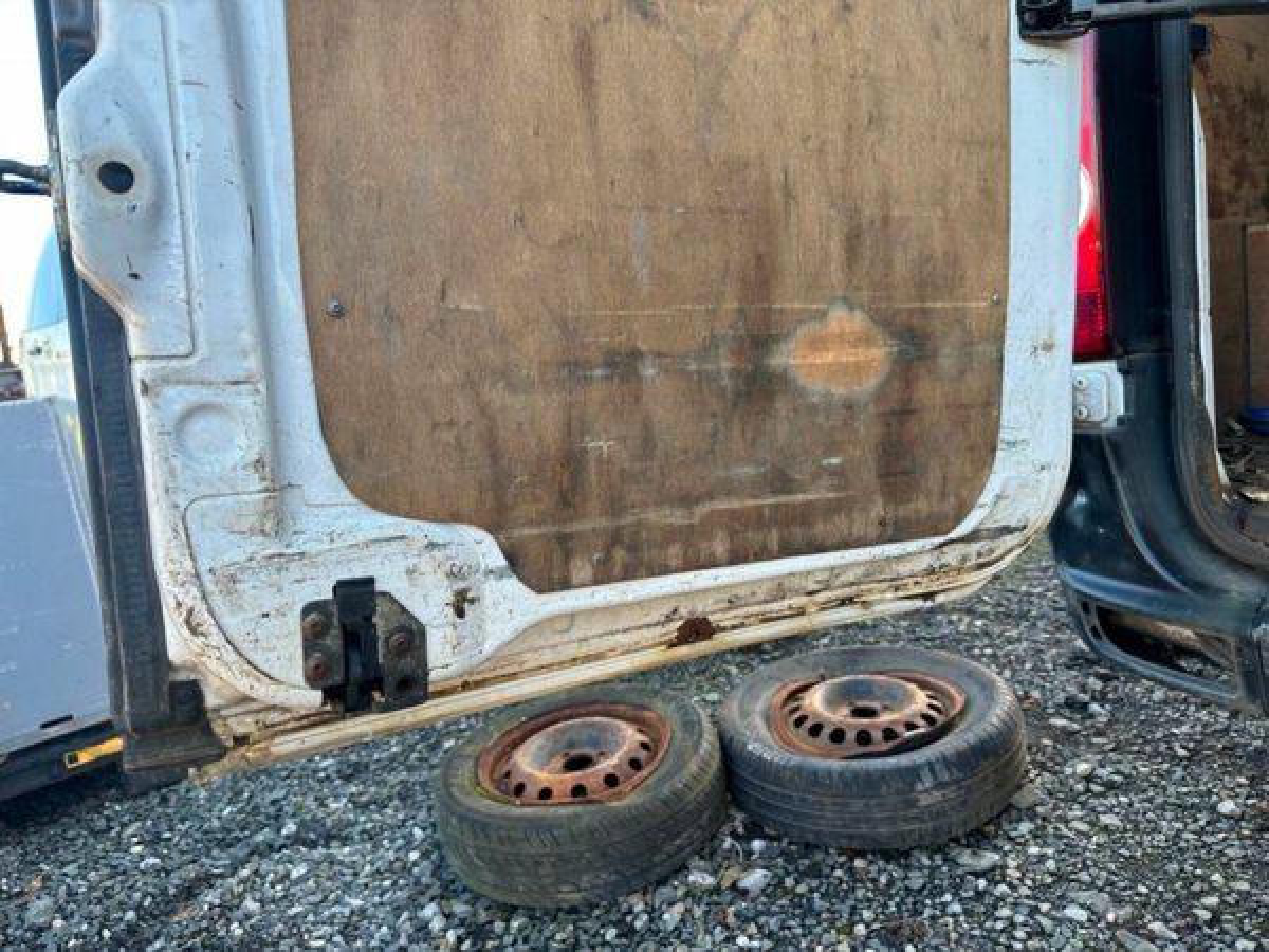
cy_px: 476
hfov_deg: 71.6
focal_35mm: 24
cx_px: 634
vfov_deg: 56.8
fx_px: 880
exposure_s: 1/156
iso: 64
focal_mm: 6.86
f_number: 1.78
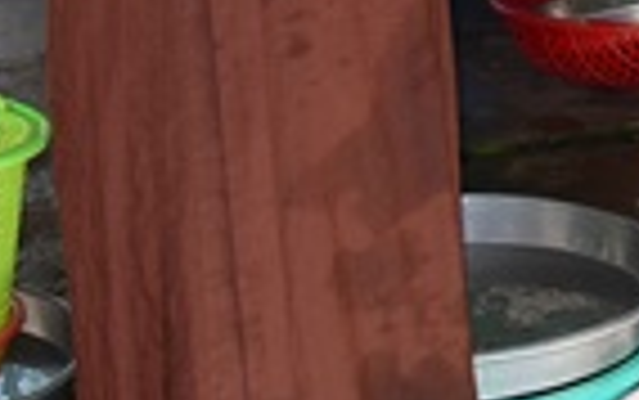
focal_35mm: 145
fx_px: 2527
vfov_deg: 8.9
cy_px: -162
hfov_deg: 13.3
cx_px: 1076
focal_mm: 31
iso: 320
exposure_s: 1/80
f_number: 4
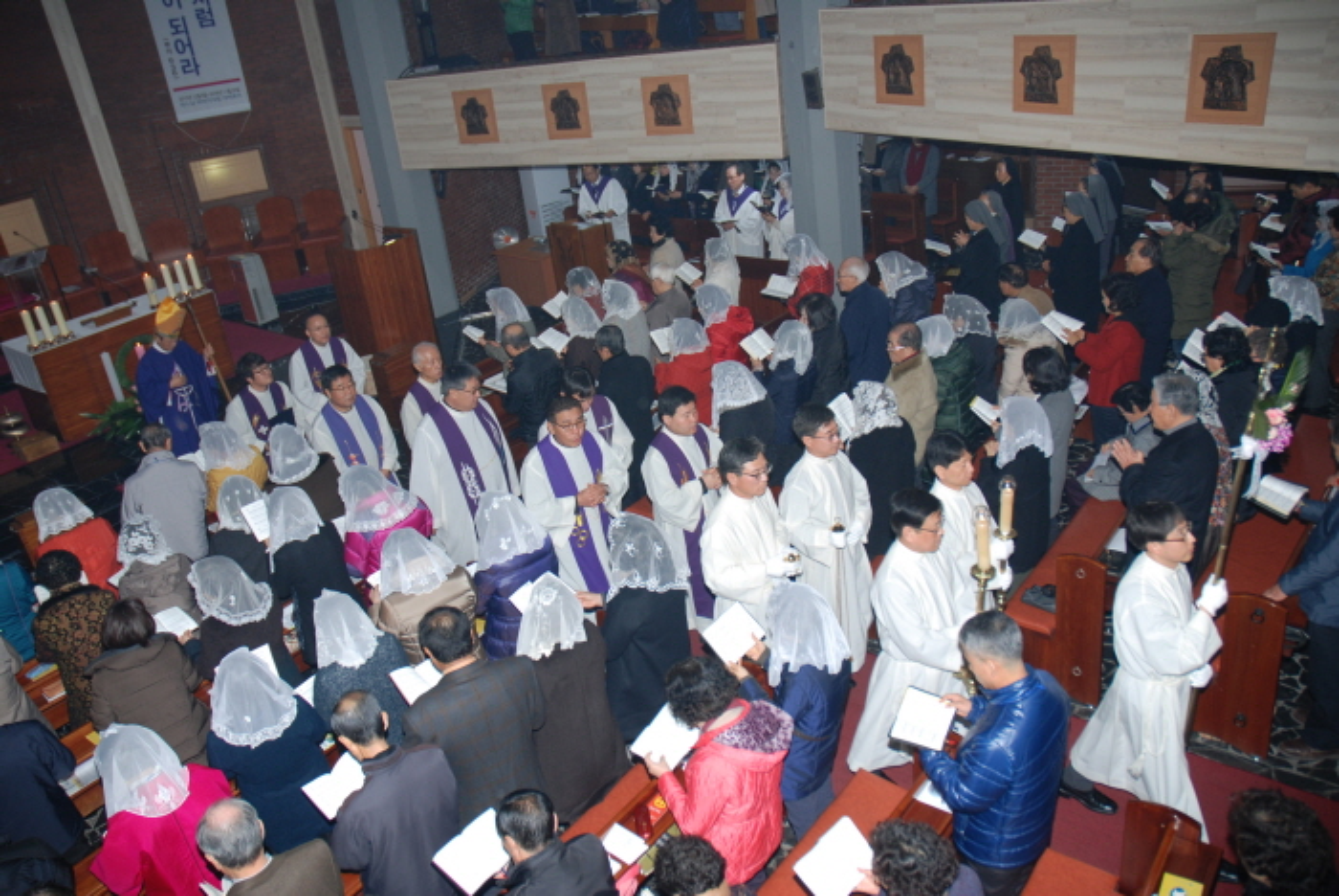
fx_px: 1005
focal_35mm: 27
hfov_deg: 67.3
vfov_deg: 48.0
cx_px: 670
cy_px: 448
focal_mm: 18
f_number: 4.5
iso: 200
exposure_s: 1/60
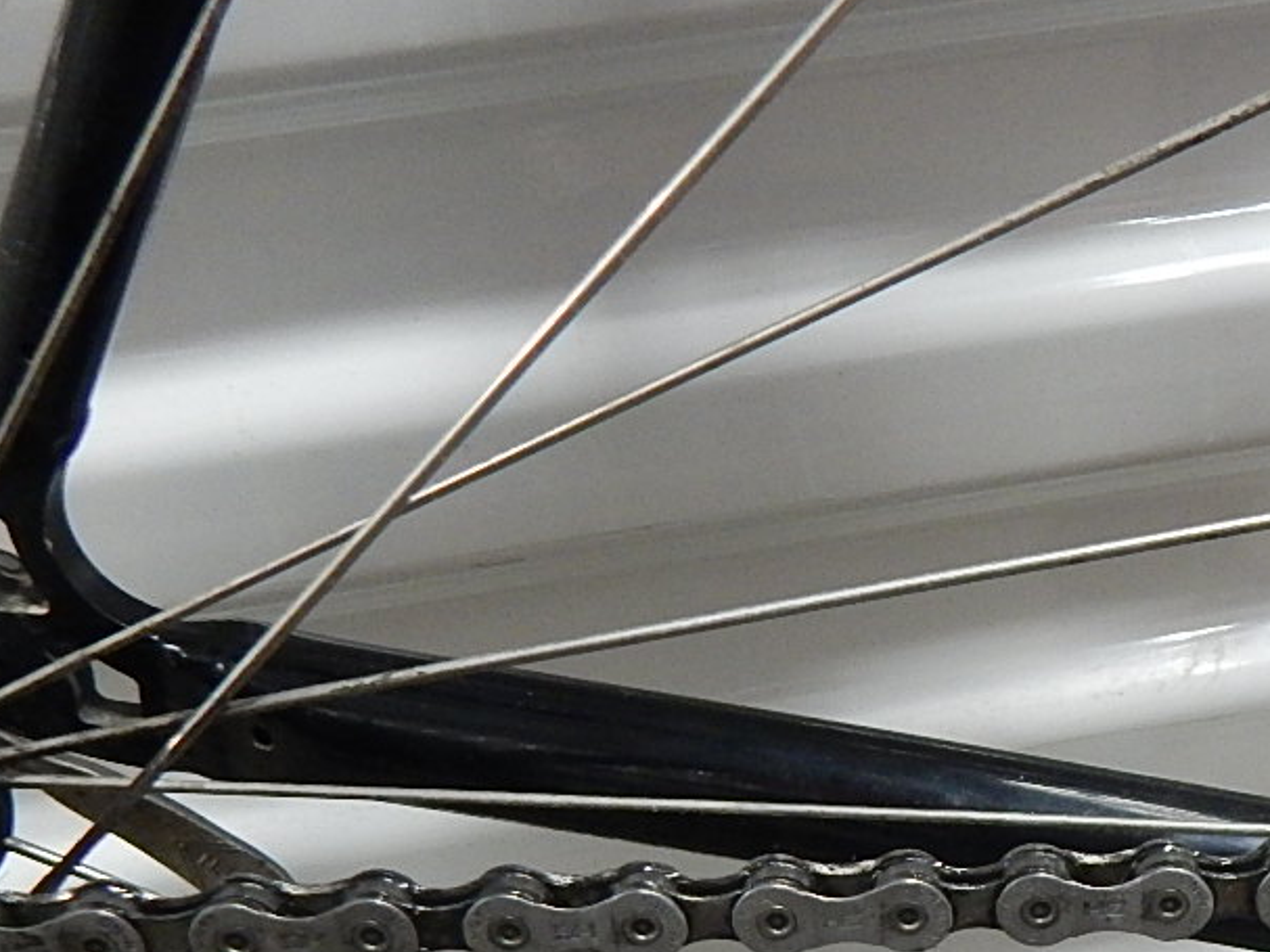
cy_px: 1011
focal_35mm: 58
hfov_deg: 31.6
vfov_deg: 23.8
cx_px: 1157
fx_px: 2127
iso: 400
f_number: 3
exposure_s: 1/25
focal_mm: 4
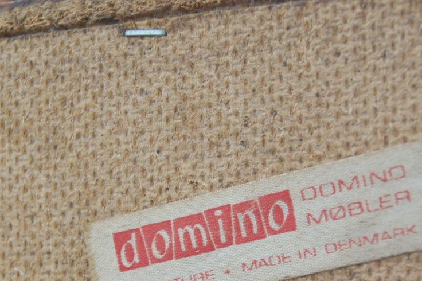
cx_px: 204
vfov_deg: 12.8
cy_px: 266
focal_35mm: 106
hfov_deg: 19.3
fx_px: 1242
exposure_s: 1/20
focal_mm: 26
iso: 400
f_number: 5.6
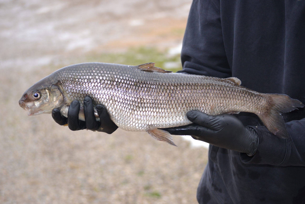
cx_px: 152
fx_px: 699
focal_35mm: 82
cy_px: 102
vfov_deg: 16.6
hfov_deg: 24.6
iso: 400
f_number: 4
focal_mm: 55
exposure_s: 1/100
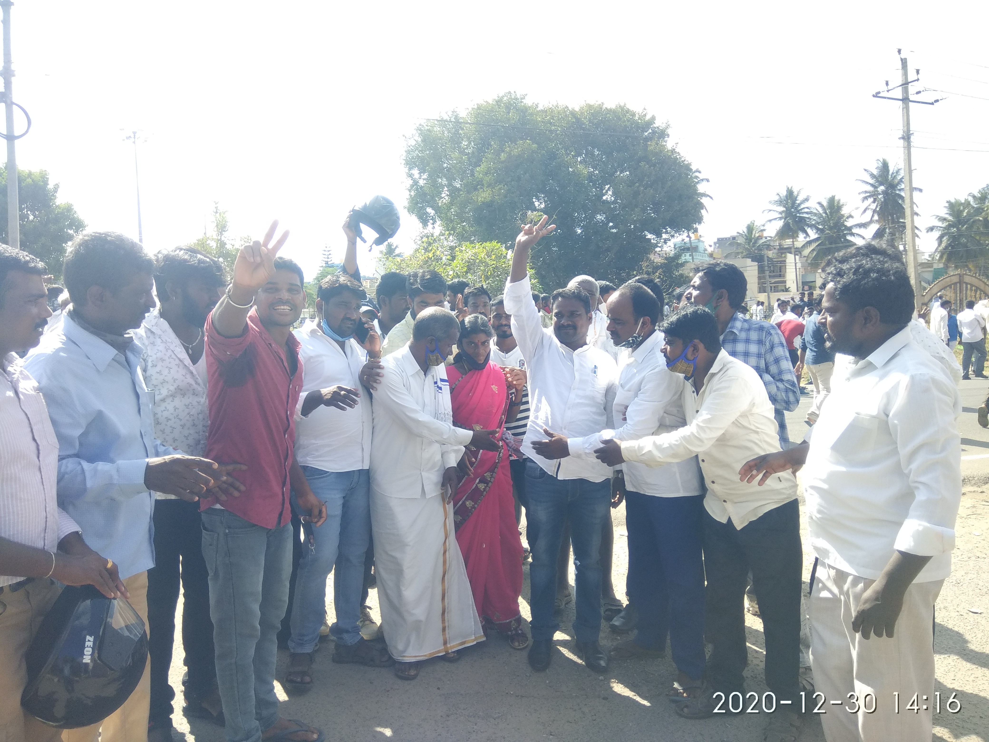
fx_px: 600
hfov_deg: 79.0
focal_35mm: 21
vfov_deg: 63.4
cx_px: 494
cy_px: 371
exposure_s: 1/438
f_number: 2
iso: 100
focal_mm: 3.57
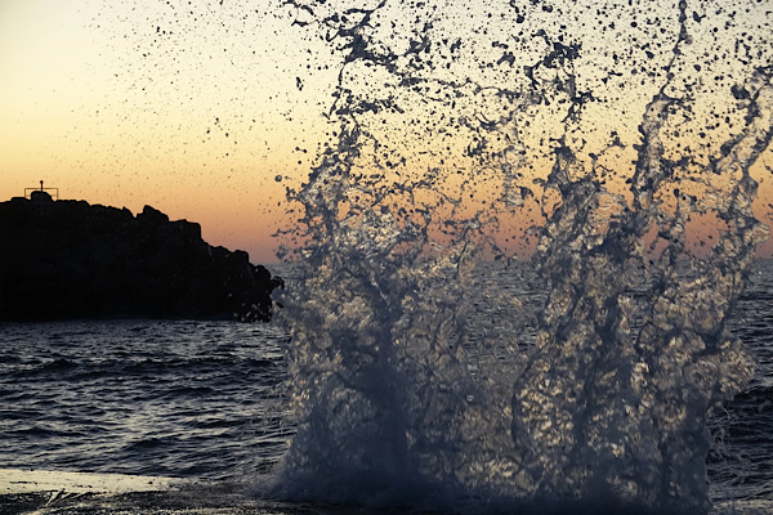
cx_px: 386
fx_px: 2297
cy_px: 258
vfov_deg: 12.8
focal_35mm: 107
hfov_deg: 19.1
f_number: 4
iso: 640
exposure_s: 1/125
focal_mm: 39.42
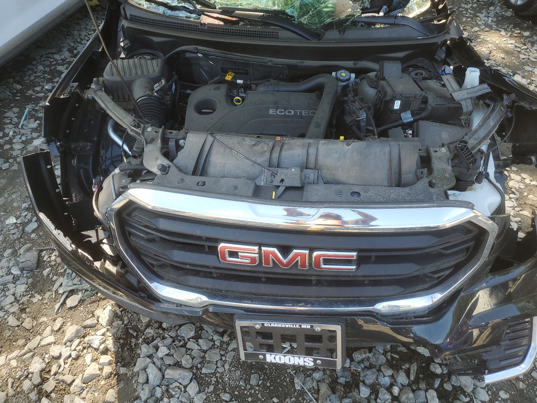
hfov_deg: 67.3
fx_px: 403
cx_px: 268
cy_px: 202
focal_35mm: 26
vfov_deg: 53.1
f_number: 1.5
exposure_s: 1/263
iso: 50
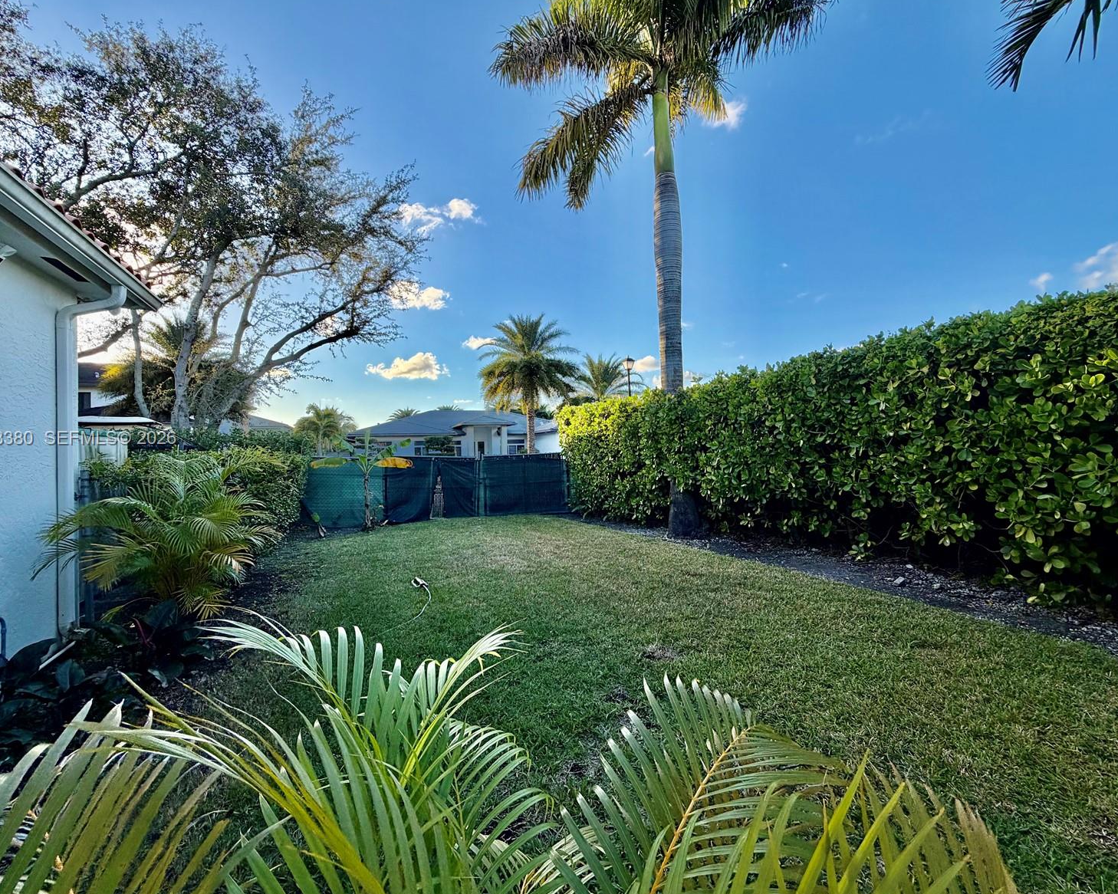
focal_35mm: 15
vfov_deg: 84.0
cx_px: 551
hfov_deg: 96.8
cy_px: 439
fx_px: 496
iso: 40
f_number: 2.2
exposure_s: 1/502
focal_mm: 2.22
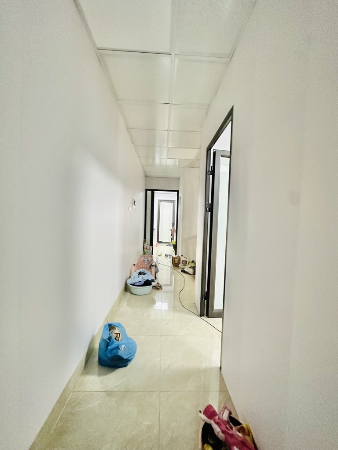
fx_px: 182
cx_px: 169
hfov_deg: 85.7
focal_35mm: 14
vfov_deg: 102.1
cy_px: 225
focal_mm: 2.22
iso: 250
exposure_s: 1/50
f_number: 2.2
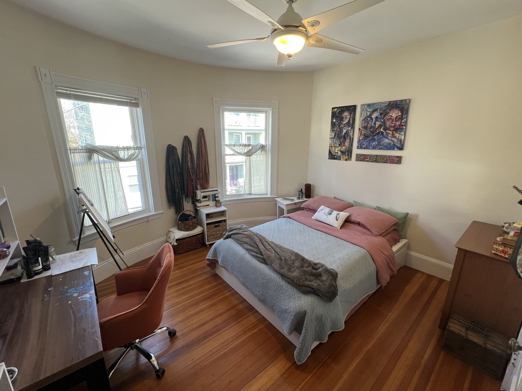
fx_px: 211
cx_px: 265
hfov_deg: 102.1
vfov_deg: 85.7
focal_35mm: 14
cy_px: 196
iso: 125
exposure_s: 1/120
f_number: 1.8
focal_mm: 1.57
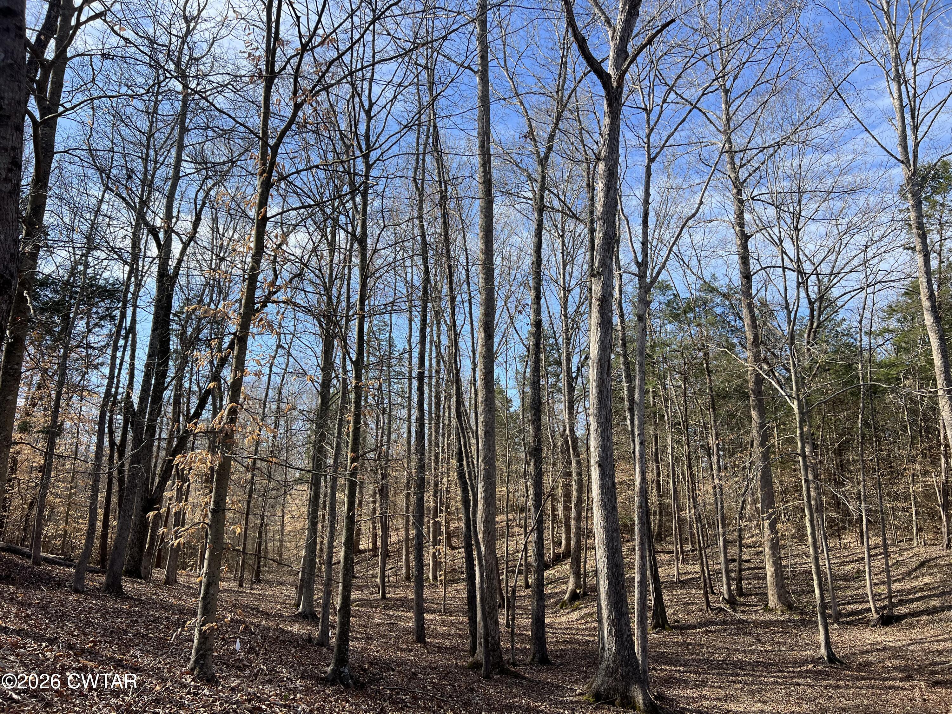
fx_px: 715
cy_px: 357
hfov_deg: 67.3
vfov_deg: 53.1
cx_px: 476
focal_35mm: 26
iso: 50
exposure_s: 1/1869
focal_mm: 5.7
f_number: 1.5
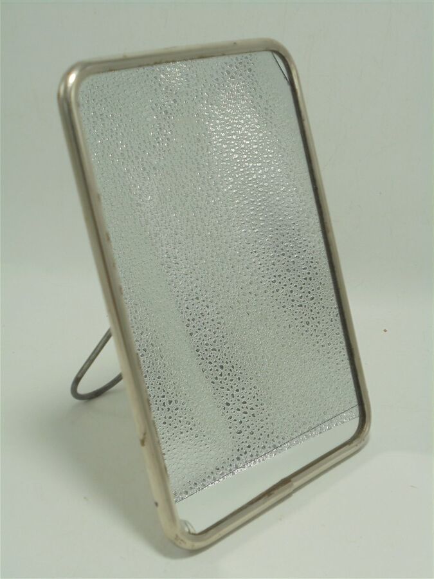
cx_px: 217
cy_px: 290
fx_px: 936
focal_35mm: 56
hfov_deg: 26.1
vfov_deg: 34.3
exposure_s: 1/60
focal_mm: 10.1
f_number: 5.2
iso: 100
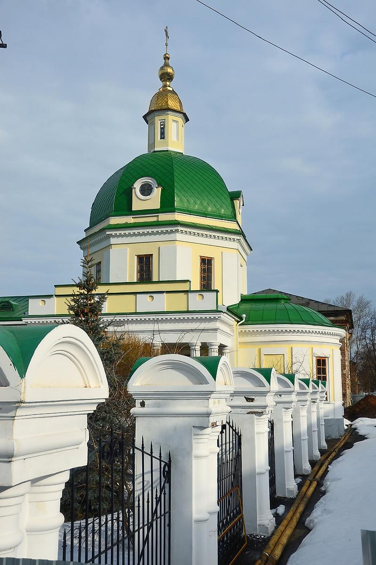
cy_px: 282
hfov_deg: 34.2
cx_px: 188
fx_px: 612
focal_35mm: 39
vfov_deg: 49.6
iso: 200
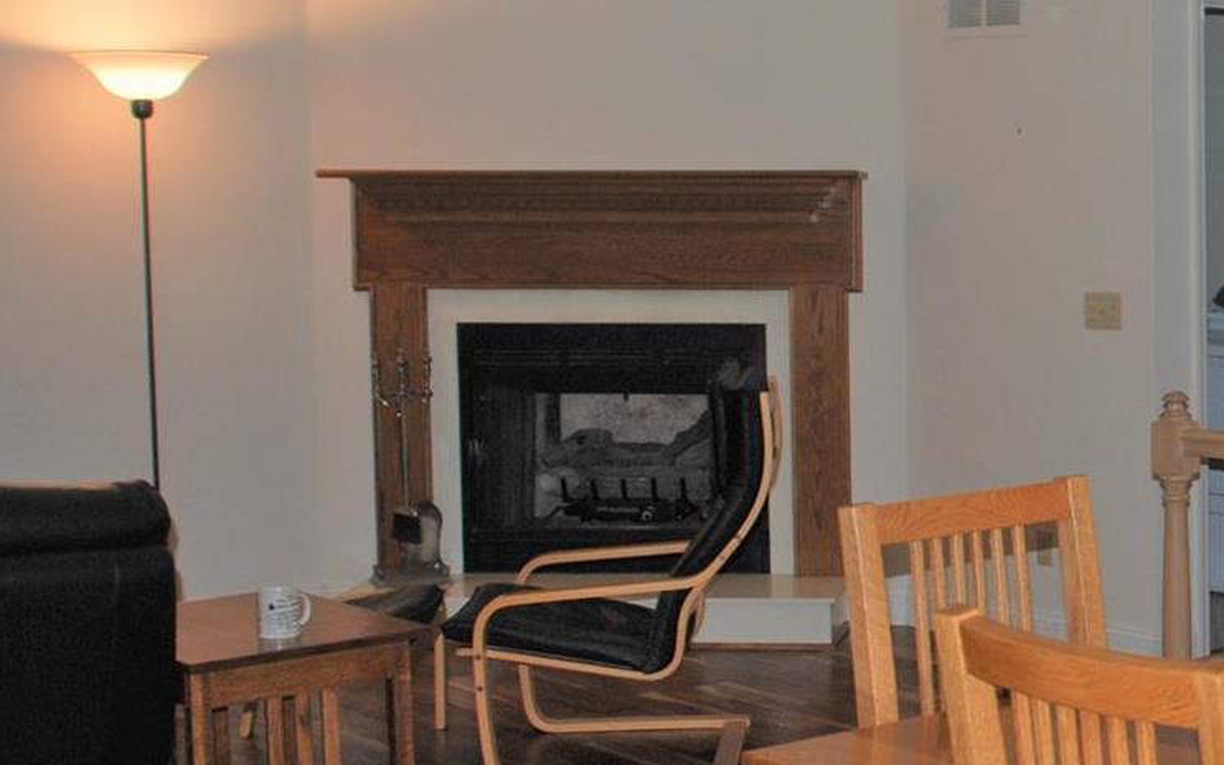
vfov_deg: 19.7
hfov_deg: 28.6
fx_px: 2202
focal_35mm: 66
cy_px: 381
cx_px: 1292
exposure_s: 1/60
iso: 200
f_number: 3.8
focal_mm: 20
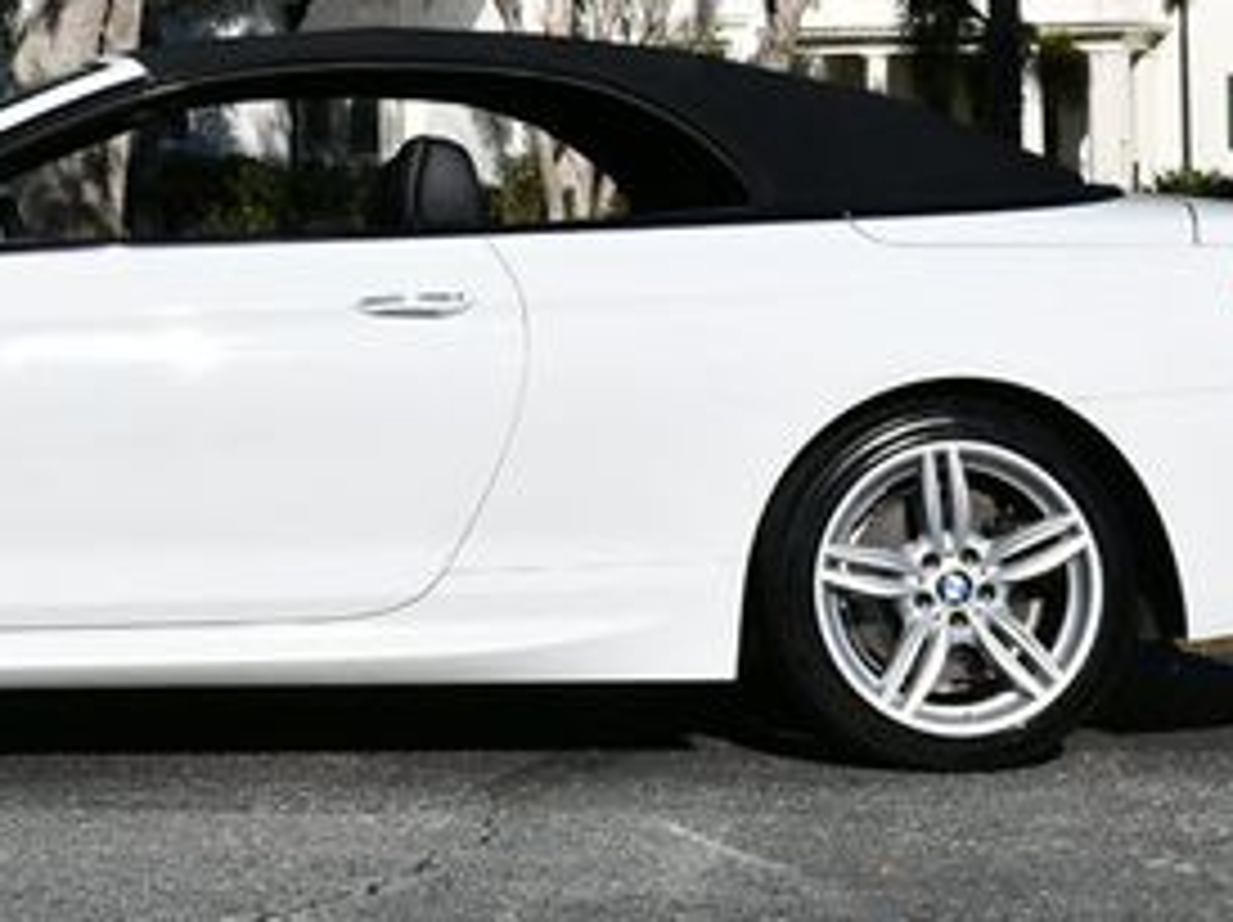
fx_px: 3844
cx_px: 202
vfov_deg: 13.5
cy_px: 18
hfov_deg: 18.0
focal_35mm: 108
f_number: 9
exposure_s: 1/320
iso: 100
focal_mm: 24
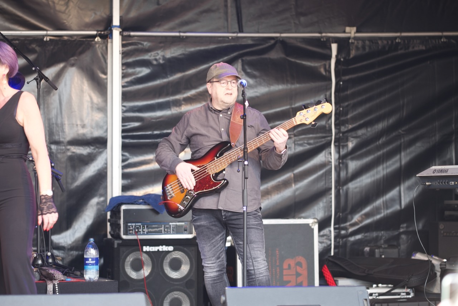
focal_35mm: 135
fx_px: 1718
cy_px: 153
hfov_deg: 15.2
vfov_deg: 10.2
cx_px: 229
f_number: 2
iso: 200
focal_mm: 90
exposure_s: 1/125
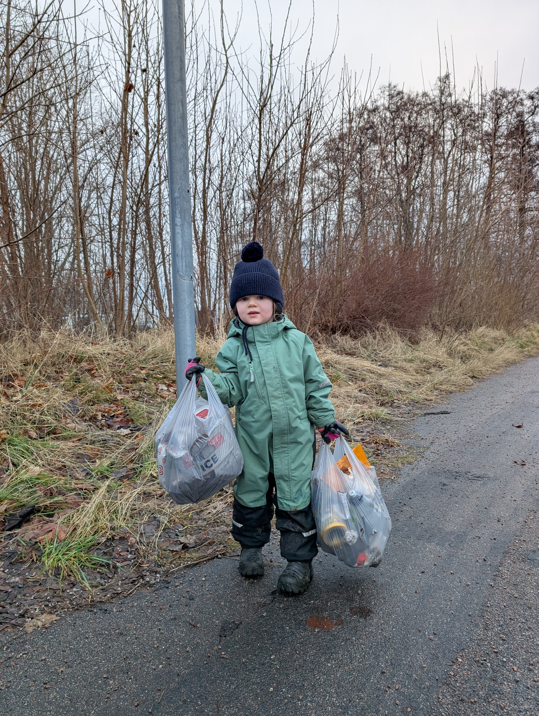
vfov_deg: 71.5
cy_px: 358
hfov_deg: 56.9
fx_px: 497
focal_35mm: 24
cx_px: 270
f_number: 1.68
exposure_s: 1/123
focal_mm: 6.9
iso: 39
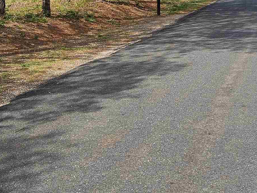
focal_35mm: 78
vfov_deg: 18.5
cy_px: 11
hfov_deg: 25.0
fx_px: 579
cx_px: 143
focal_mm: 5.4
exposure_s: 1/1429
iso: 25
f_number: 1.8
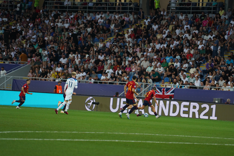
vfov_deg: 5.9
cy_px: 80
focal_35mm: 233
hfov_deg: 8.8
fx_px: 1514
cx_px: 132
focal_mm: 200
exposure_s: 1/1000
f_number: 4
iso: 2000
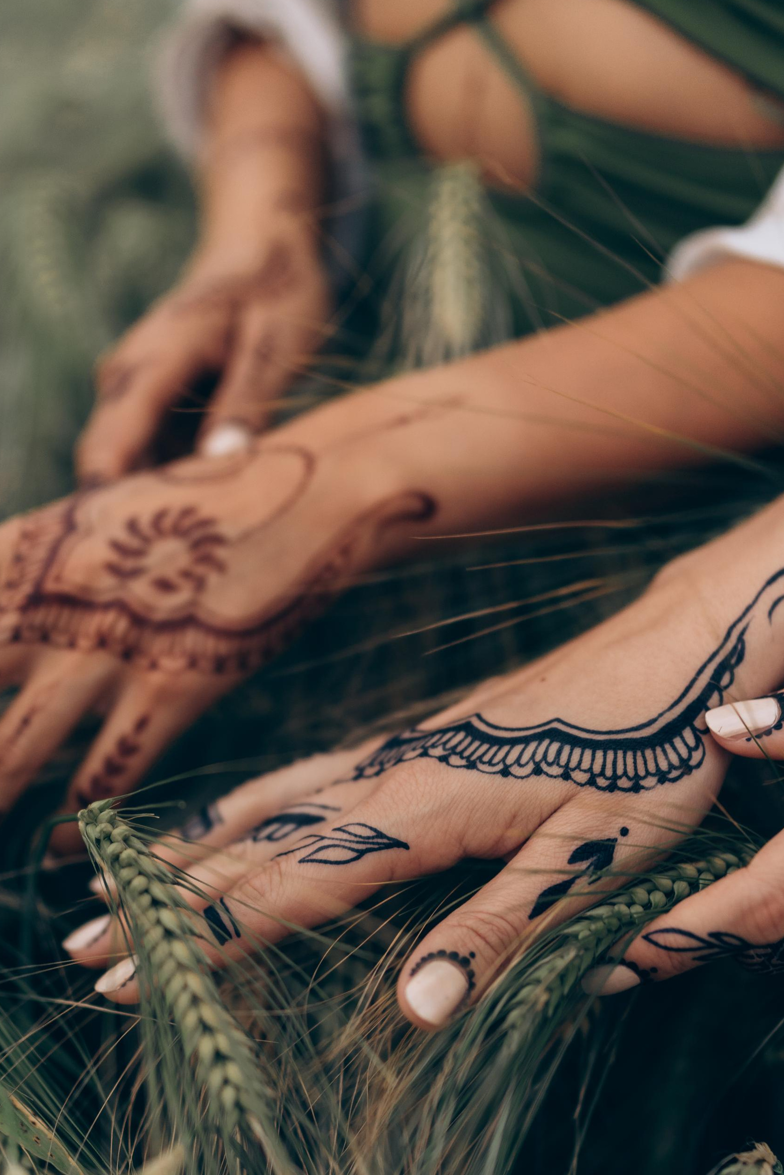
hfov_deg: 23.8
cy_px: 771
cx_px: 350
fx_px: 1861
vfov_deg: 34.8
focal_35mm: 57
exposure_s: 1/400
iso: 320
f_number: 1.4
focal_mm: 35
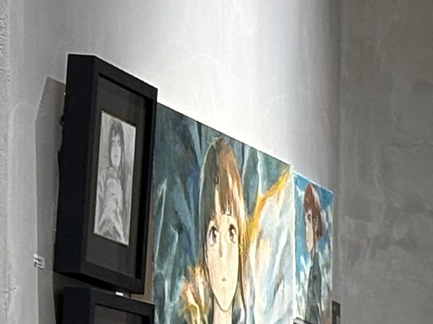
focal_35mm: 293
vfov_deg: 5.0
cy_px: 667
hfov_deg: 6.3
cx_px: 1169
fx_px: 3665
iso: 64
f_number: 1.6
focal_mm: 5.96
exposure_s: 1/100
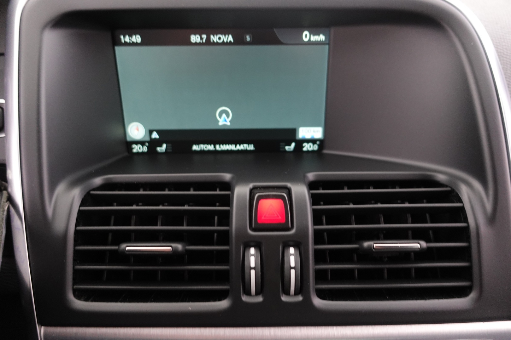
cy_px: 170
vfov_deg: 53.1
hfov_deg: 73.7
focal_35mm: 24
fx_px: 341
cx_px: 256
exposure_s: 1/13
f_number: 1.8
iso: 800
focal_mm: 9.4
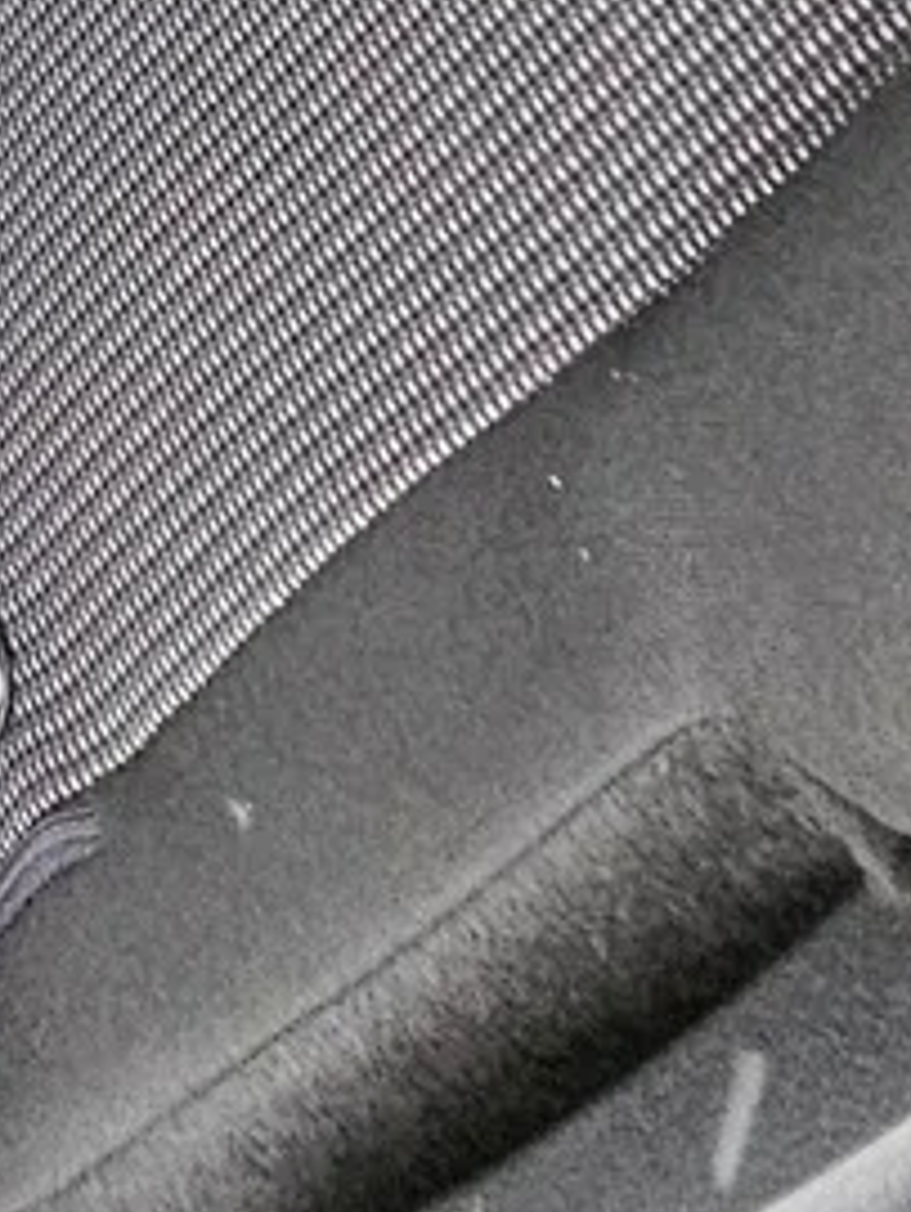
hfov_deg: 14.1
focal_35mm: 77
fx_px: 2698
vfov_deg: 15.3
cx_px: -1198
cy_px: -1643
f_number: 2.2
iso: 400
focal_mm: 2.2
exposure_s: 1/50
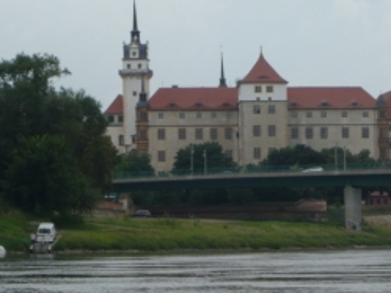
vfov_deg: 8.3
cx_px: 248
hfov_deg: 11.0
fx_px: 2034
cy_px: 118
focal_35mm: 180
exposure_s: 1/320
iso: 100
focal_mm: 16.4
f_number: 5.6
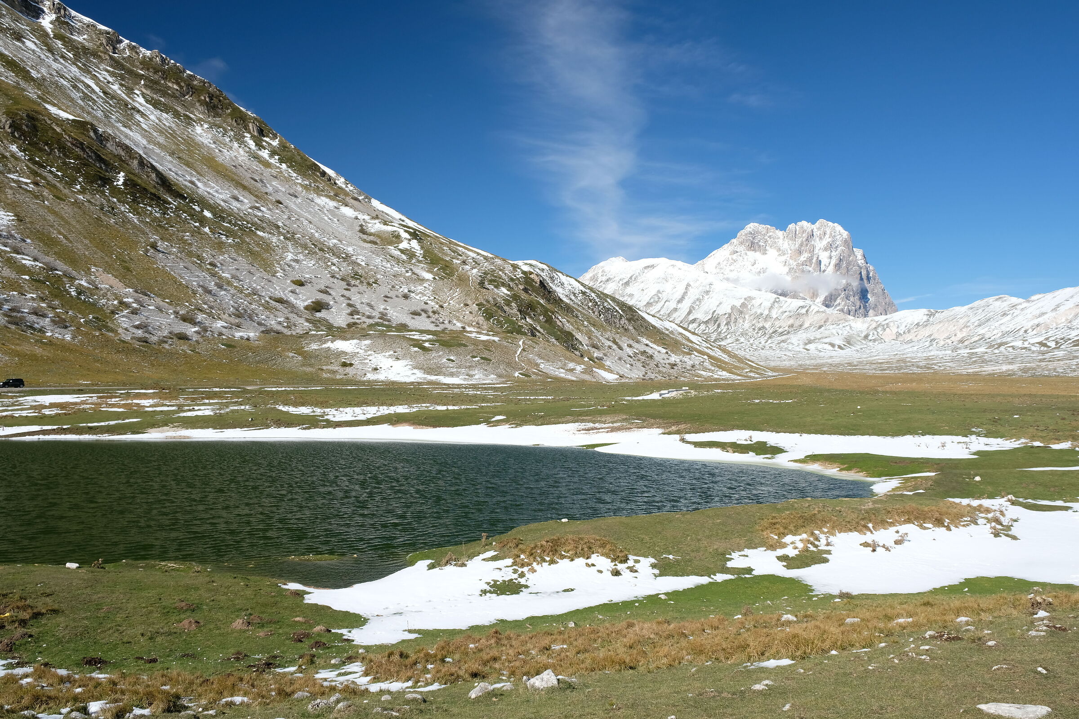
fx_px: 809
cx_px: 540
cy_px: 360
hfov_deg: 67.4
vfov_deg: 47.9
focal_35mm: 27
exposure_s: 1/210
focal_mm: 18
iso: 200
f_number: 7.1
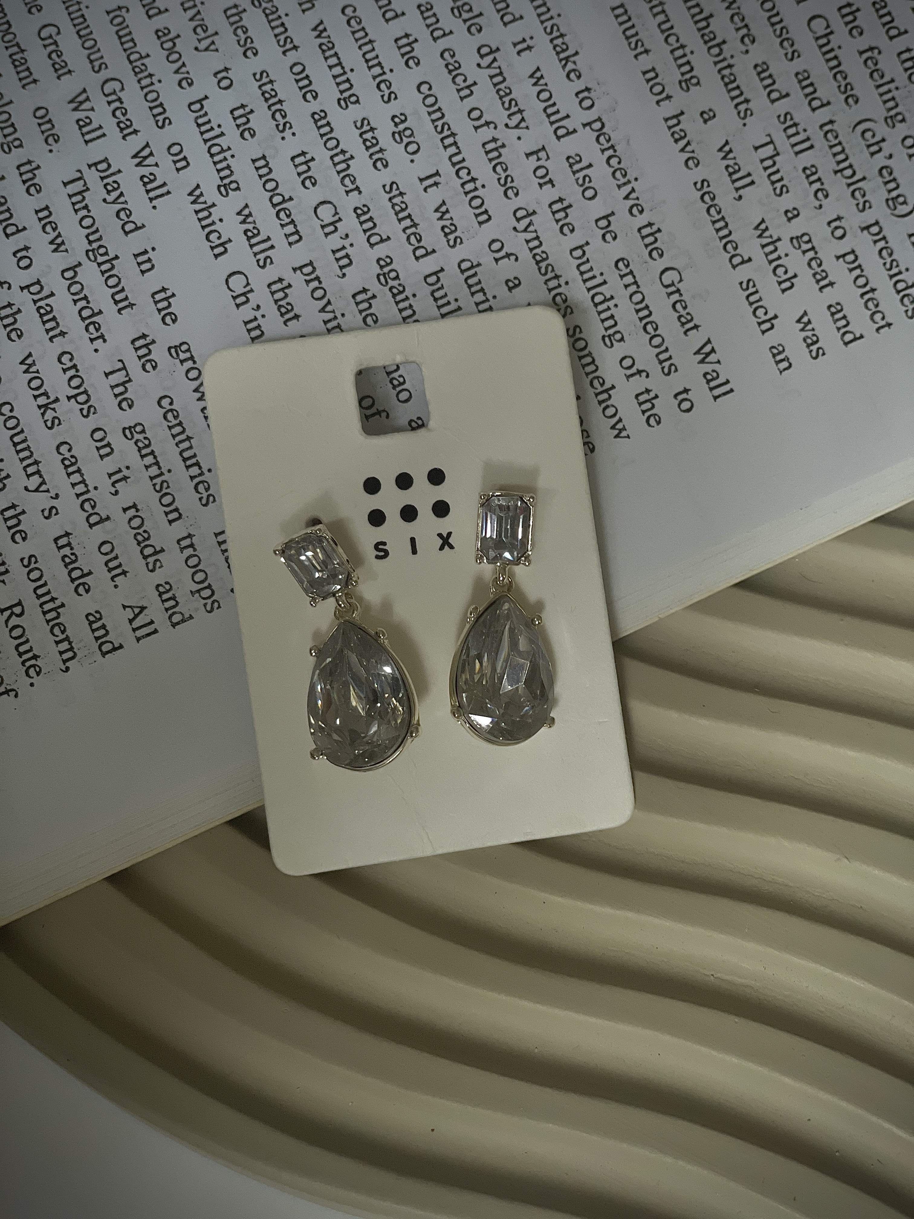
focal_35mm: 52
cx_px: 457
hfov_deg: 28.0
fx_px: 1831
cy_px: 610
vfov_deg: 36.8
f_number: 2
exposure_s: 1/122
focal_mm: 6
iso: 125
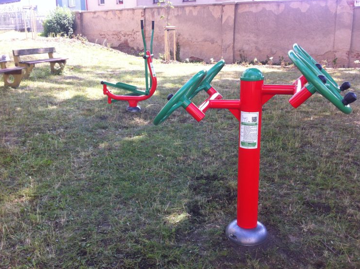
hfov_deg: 51.4
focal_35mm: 36
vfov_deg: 39.6
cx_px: 179
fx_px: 374
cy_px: 131
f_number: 2.8
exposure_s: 1/197
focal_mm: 3.85
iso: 80
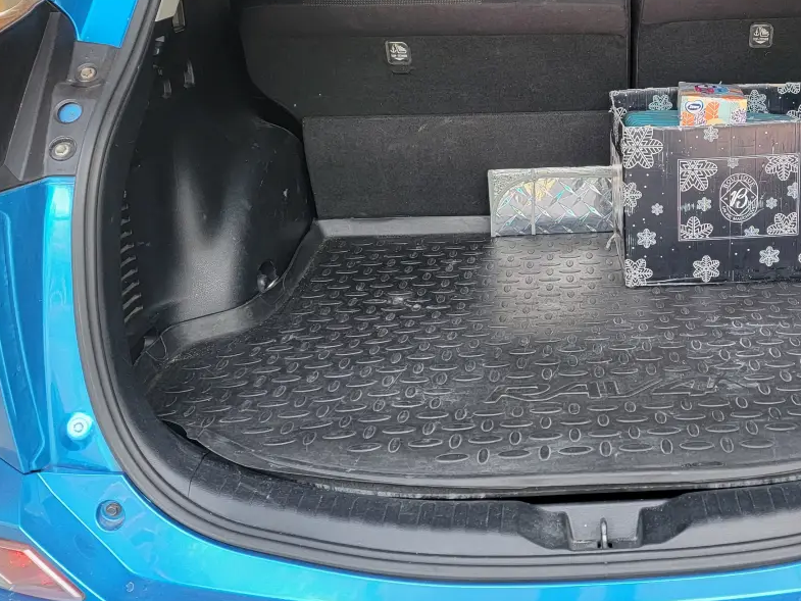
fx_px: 1018
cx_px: 620
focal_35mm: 44
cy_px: 181
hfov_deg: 41.4
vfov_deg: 32.5
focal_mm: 6.7
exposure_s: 1/120
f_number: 1.8
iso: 125
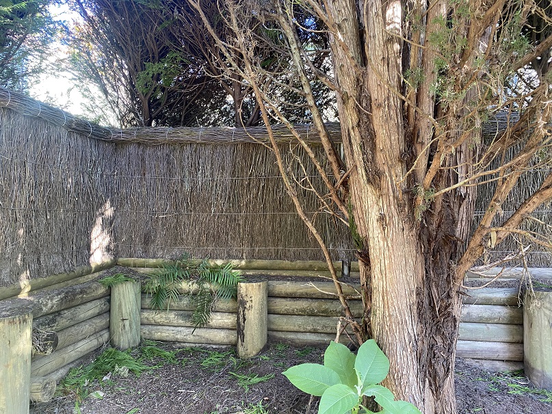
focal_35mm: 26
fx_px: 415
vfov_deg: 53.1
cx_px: 276
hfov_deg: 67.3
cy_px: 207
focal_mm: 4.25
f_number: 1.8
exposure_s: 1/64
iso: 125
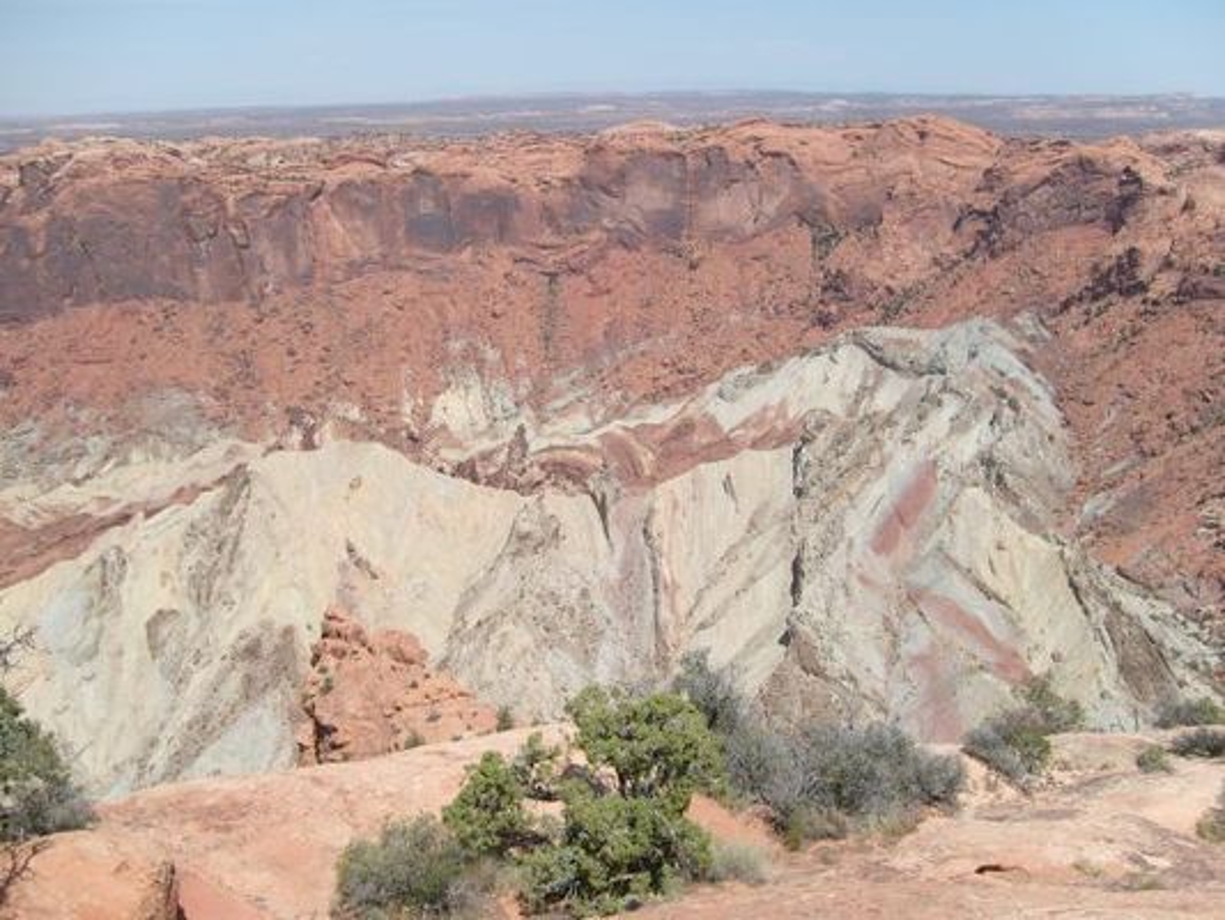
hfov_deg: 52.6
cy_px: 460
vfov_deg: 40.7
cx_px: 612
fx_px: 1239
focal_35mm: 35
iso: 80
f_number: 7.1
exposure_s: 1/350
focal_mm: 5.8
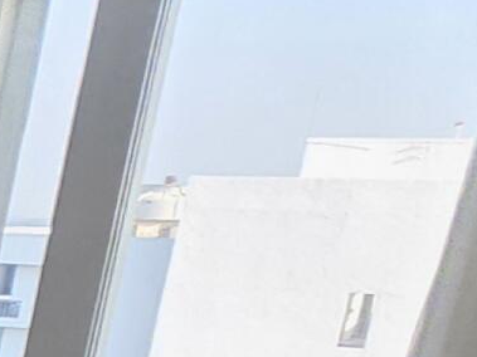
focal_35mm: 103
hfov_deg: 8.6
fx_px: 1419
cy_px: 415
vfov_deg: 14.0
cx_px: -1352
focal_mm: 1.74
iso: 125
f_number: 2.2
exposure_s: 1/60
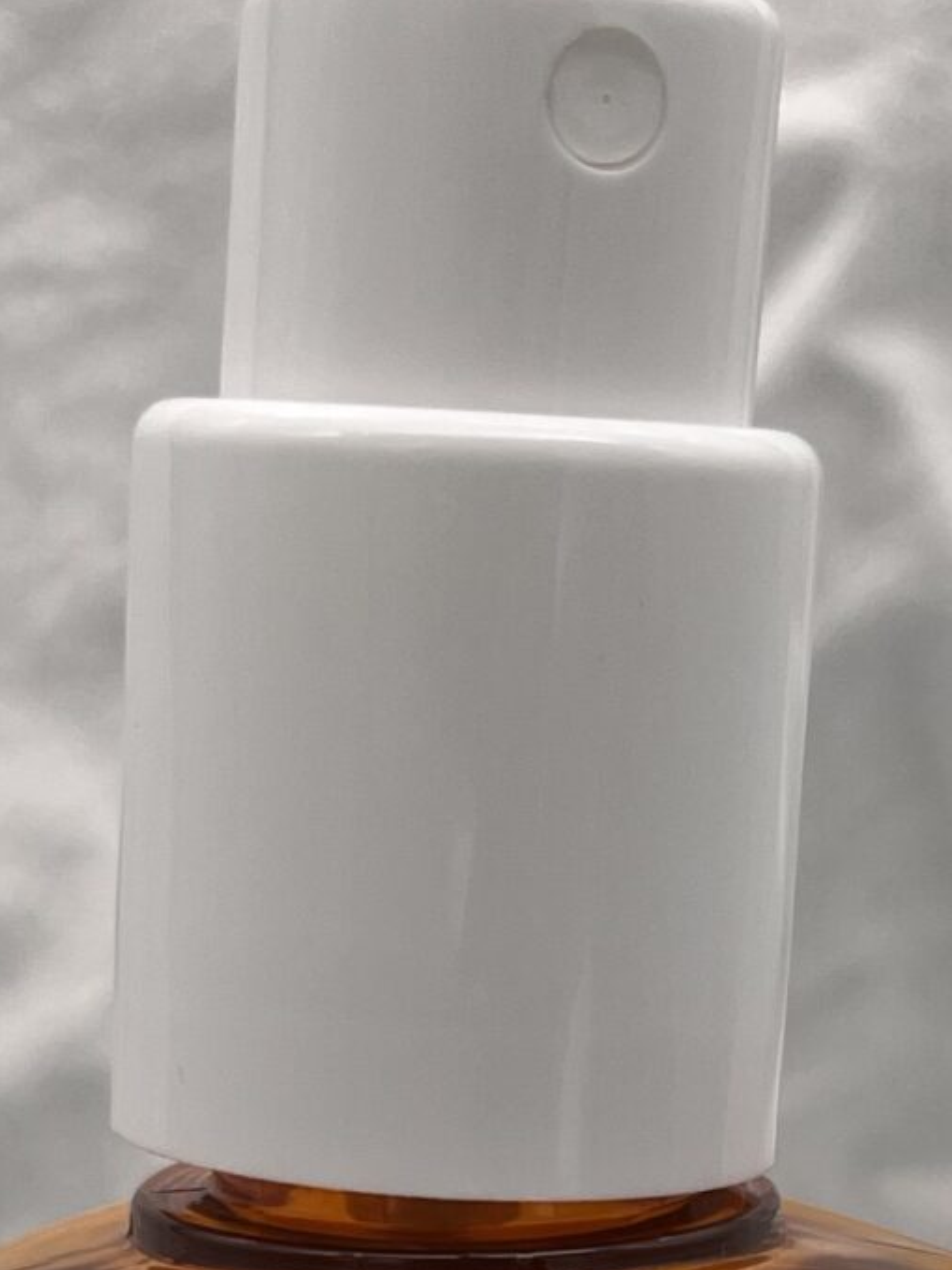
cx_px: 443
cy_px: 1788
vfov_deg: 18.2
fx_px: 3595
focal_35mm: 98
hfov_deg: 15.1
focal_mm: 5.1
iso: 50
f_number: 1.6
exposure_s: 1/504
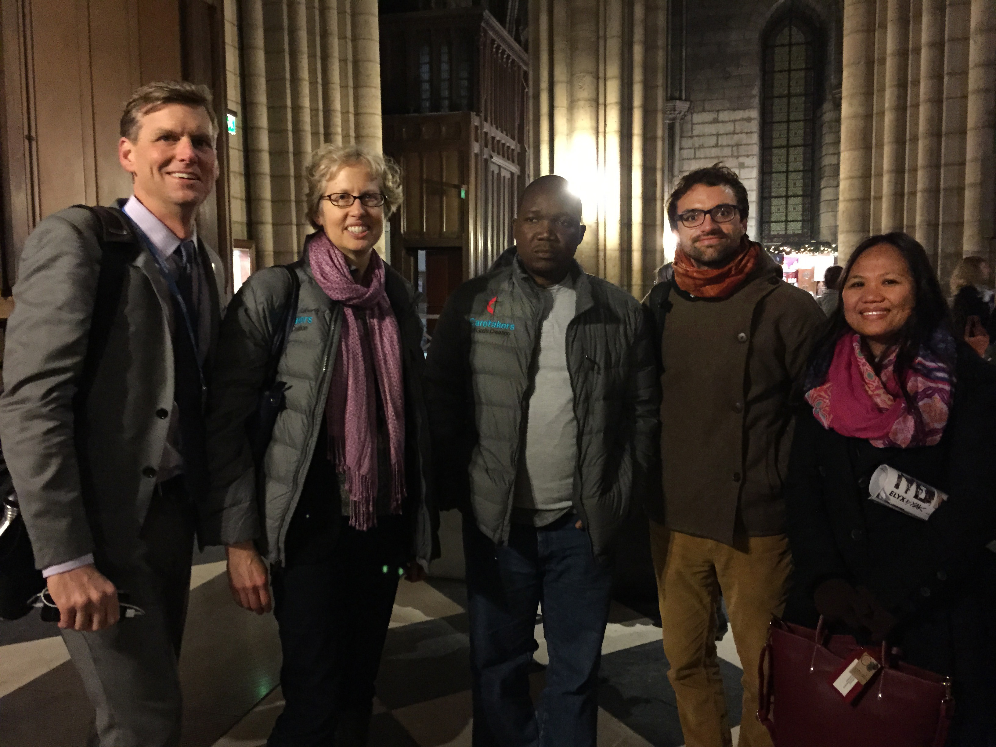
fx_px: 834
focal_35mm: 29
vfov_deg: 48.2
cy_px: 374
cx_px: 498
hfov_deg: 61.7
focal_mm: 4.15
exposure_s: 1/15
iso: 800
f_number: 2.2
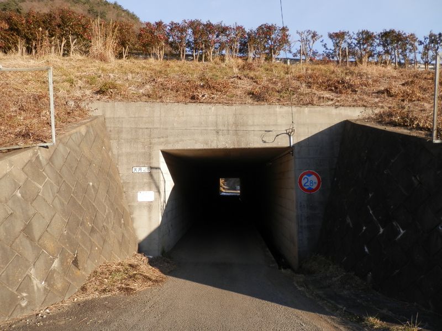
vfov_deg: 54.9
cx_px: 221
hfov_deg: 69.4
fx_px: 319
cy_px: 166
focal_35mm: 25
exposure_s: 1/400
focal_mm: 4.5
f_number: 3
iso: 80
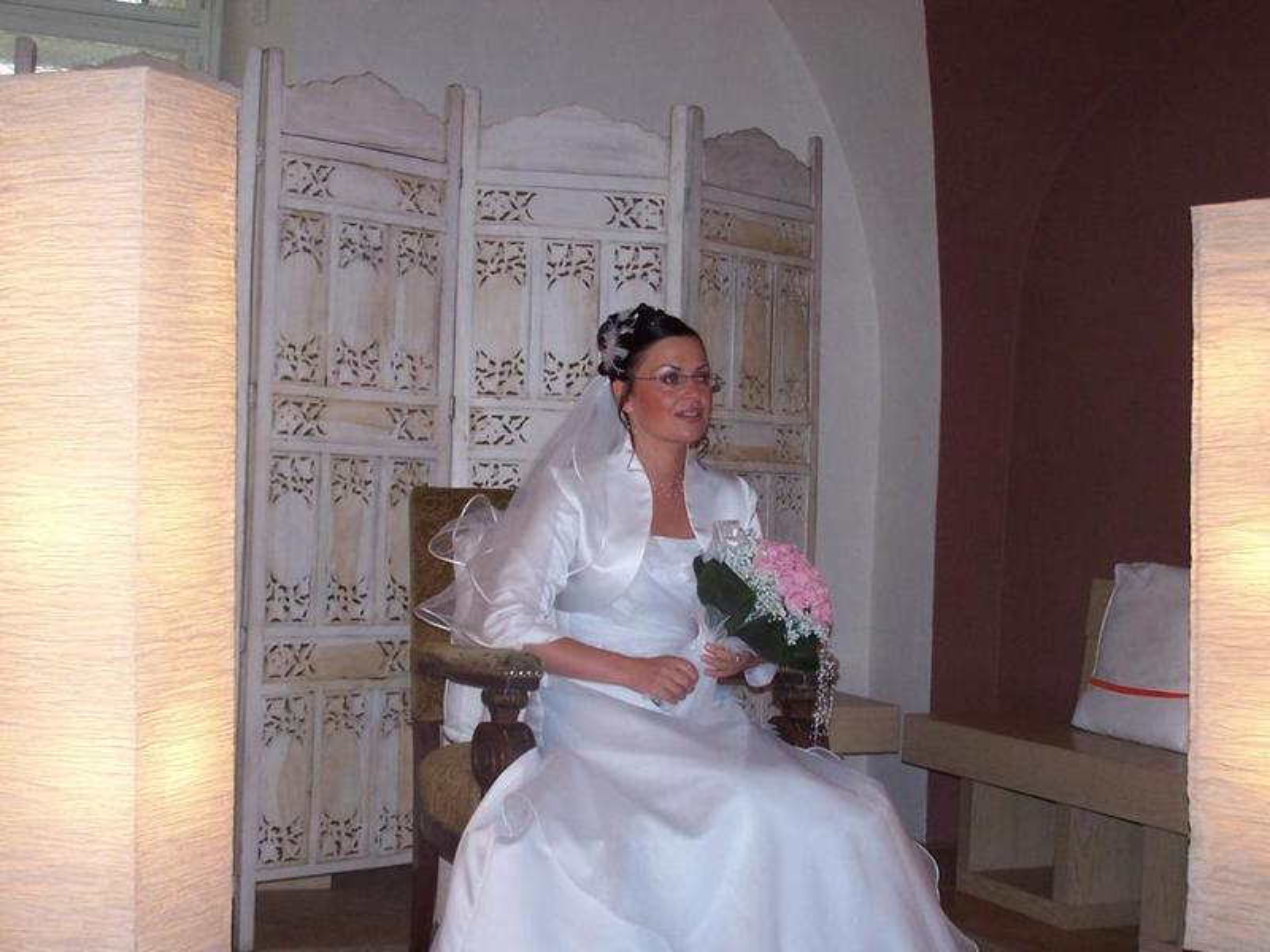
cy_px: 476
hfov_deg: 32.7
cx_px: 635
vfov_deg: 24.8
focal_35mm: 59
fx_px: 2165
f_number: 3.2
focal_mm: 9.8
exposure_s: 1/60
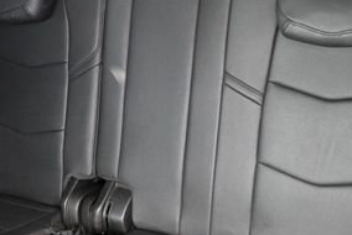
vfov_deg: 24.8
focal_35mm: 54
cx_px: 208
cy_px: 179
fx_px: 529
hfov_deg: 36.7
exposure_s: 1/60
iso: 3200
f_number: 3.5
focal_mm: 16
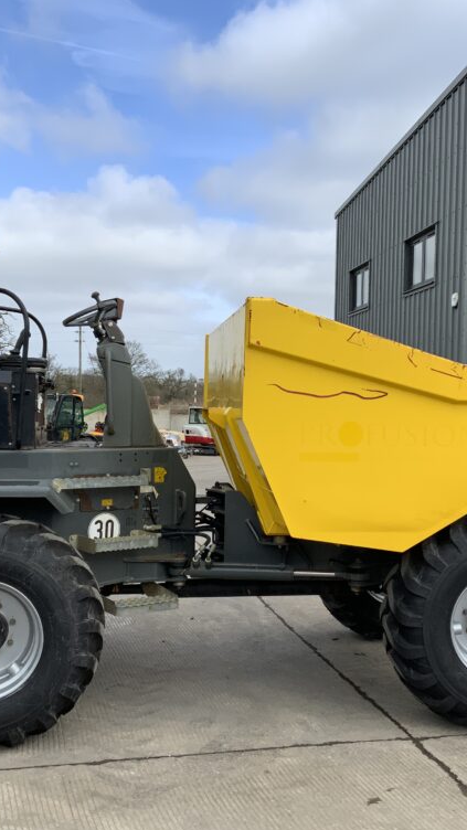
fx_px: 947
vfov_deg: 47.4
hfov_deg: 27.7
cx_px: 273
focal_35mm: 43
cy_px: 422
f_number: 1.8
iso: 16
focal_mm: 3
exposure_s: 1/1451
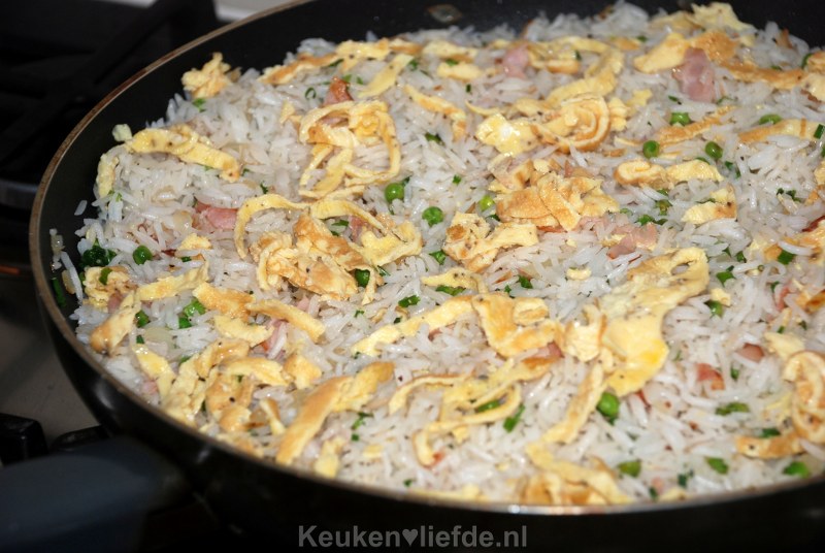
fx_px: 2410
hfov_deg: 19.4
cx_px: 412
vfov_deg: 13.1
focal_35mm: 105
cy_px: 276
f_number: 5.6
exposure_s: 1/60
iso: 200
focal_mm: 70
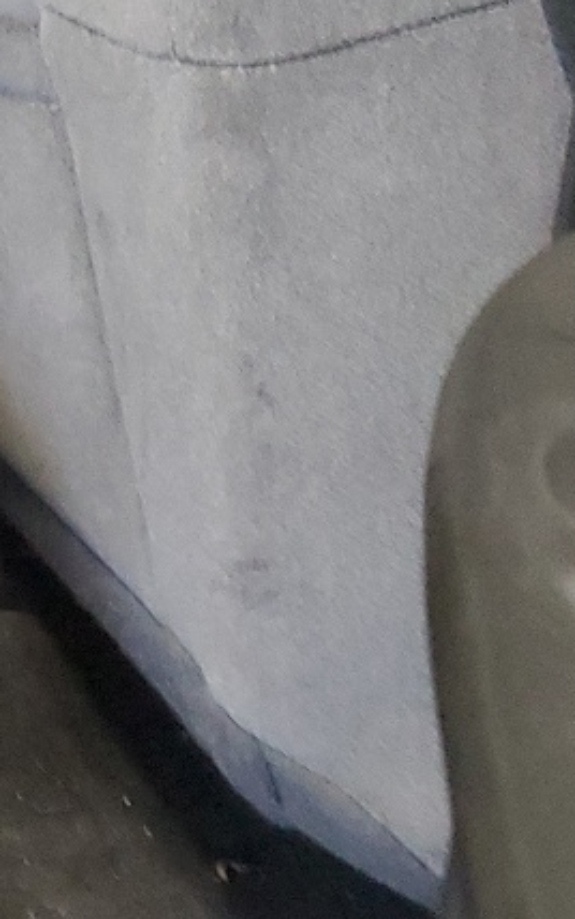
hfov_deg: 11.0
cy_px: -264
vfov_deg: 18.8
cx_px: -736
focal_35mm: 103
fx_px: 2579
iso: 377
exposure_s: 1/15
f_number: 1.5
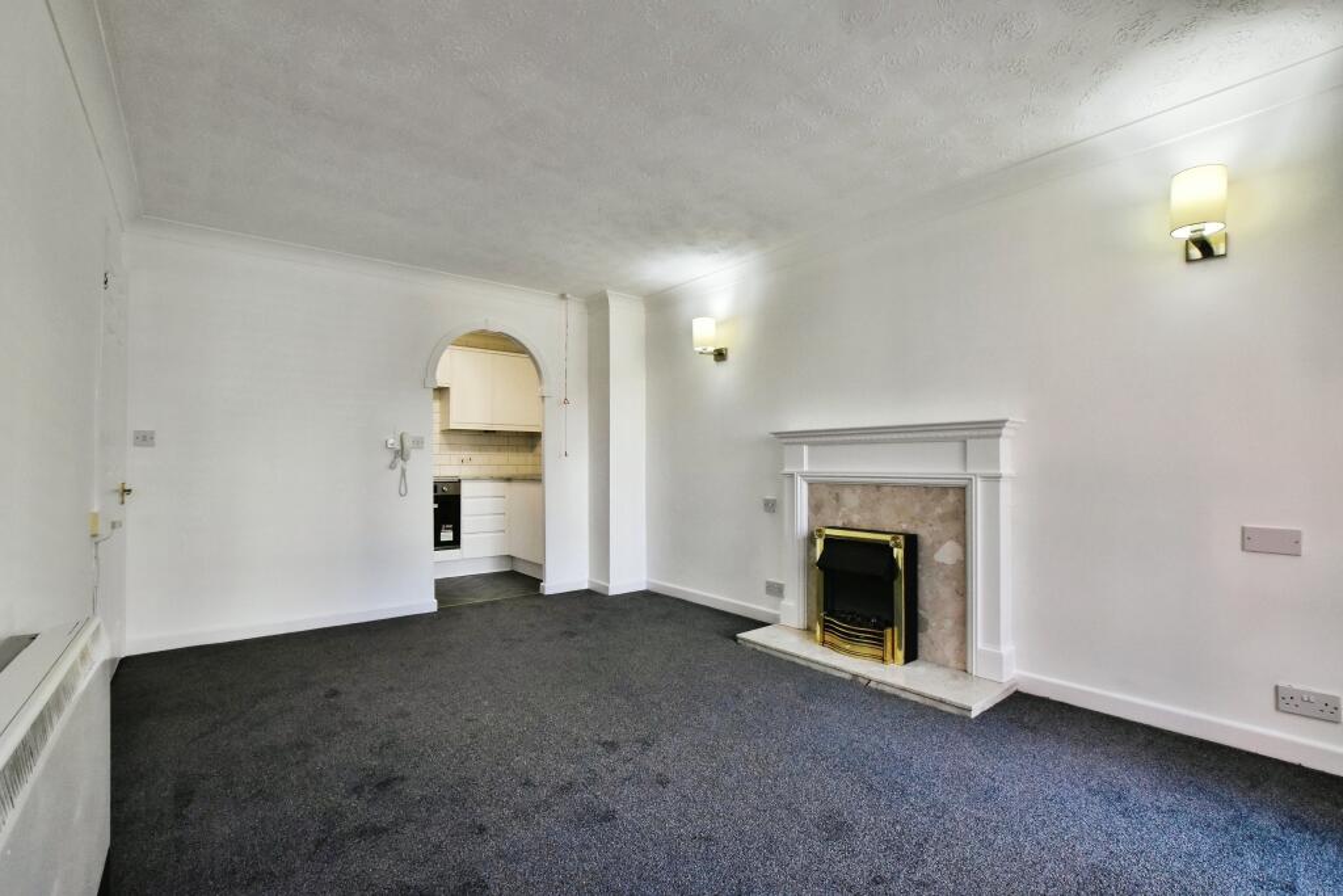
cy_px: 448
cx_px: 672
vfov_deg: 77.3
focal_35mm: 15
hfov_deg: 100.4
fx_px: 560
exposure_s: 1/160
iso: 3200
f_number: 8
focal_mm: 10
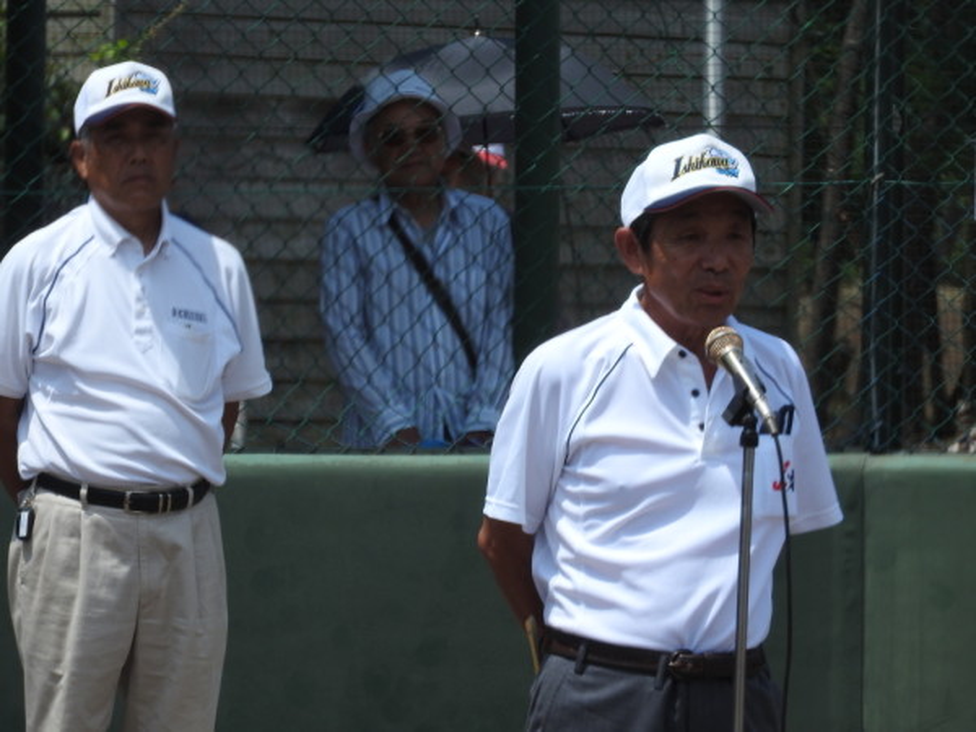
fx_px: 12688
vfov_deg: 3.3
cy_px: 366
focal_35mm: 450
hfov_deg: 4.4
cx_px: 488
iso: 100
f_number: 5.6
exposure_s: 1/800
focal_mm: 80.6
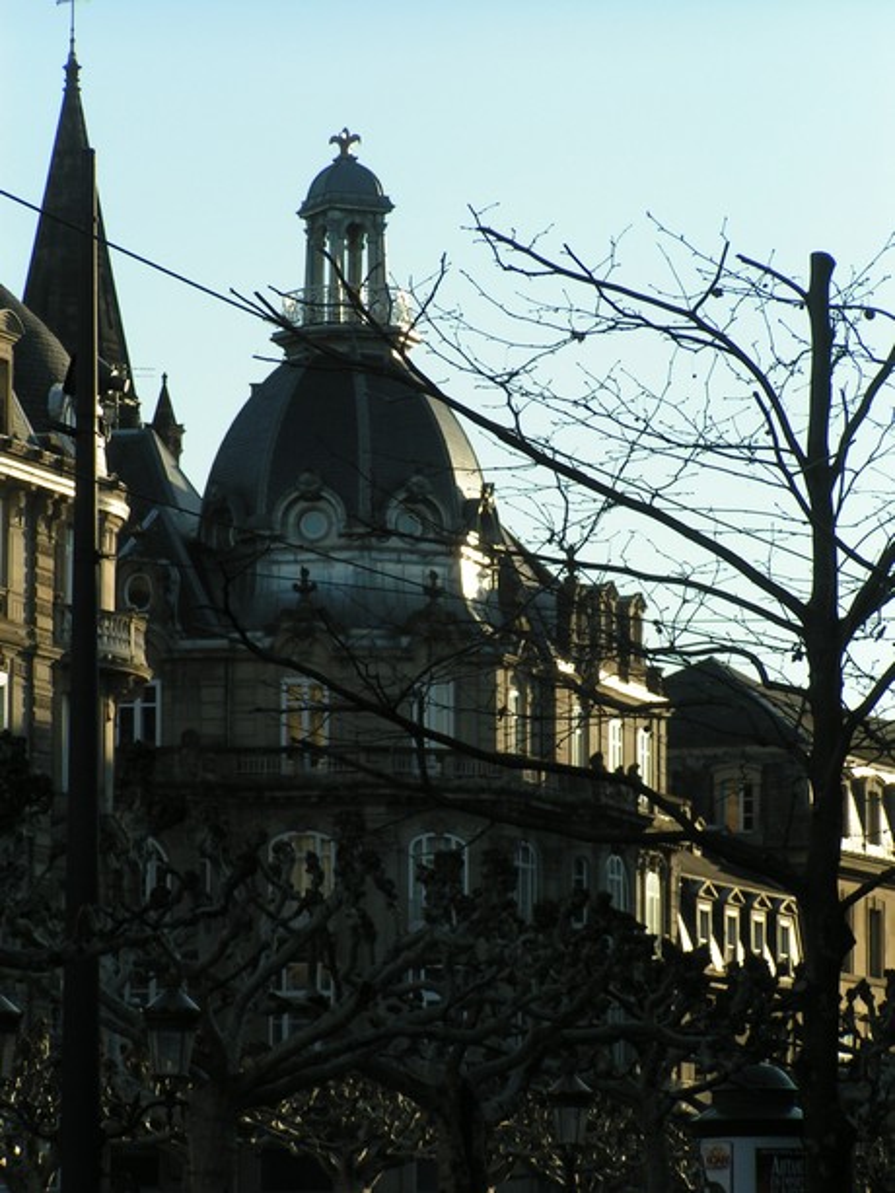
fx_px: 6203
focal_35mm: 180
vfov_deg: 11.0
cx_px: 448
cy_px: 596
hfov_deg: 8.3
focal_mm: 27.5
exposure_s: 1/320
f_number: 5
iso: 50
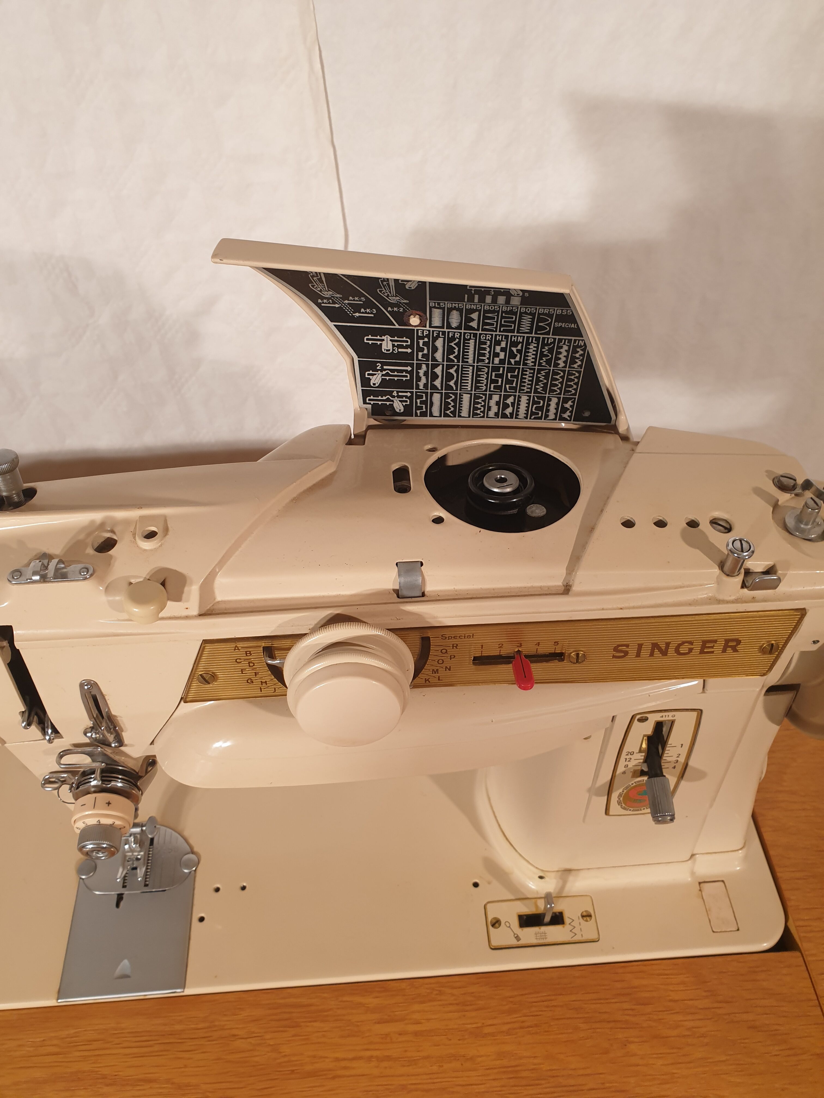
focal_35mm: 26
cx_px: 412
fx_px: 825
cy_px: 549
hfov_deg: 53.1
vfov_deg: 67.3
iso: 80
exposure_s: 1/50
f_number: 2.4
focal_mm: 4.3
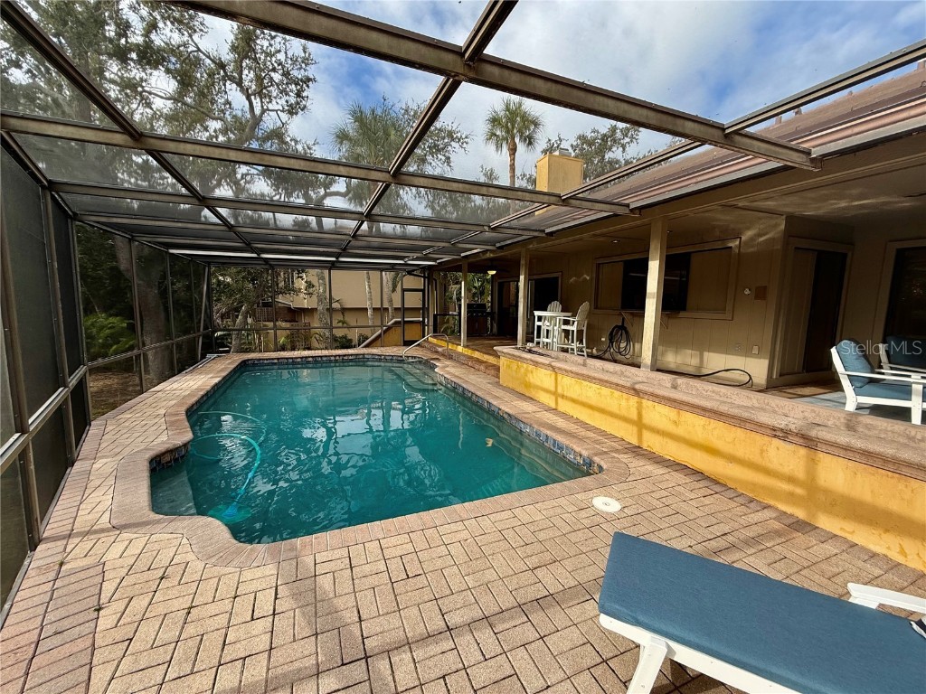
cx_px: 463
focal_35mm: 14
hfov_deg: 102.1
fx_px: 375
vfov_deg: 85.7
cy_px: 347
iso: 50
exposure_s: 1/372
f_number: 2.2
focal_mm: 2.22
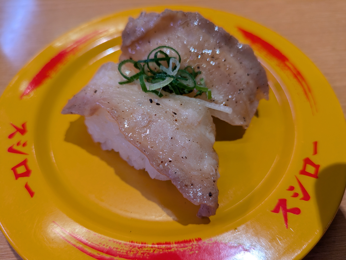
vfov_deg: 54.9
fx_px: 250
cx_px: 173
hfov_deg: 69.4
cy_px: 130
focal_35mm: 25
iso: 58
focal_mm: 5.43
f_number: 1.89
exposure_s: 1/120
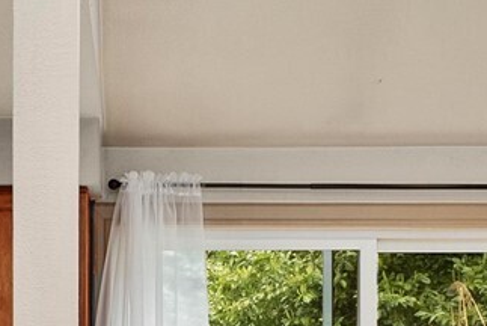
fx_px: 1422
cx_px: 103
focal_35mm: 105
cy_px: 468
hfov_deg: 19.3
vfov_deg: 12.5
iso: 1000
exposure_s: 1/6
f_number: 7.1
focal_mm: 20
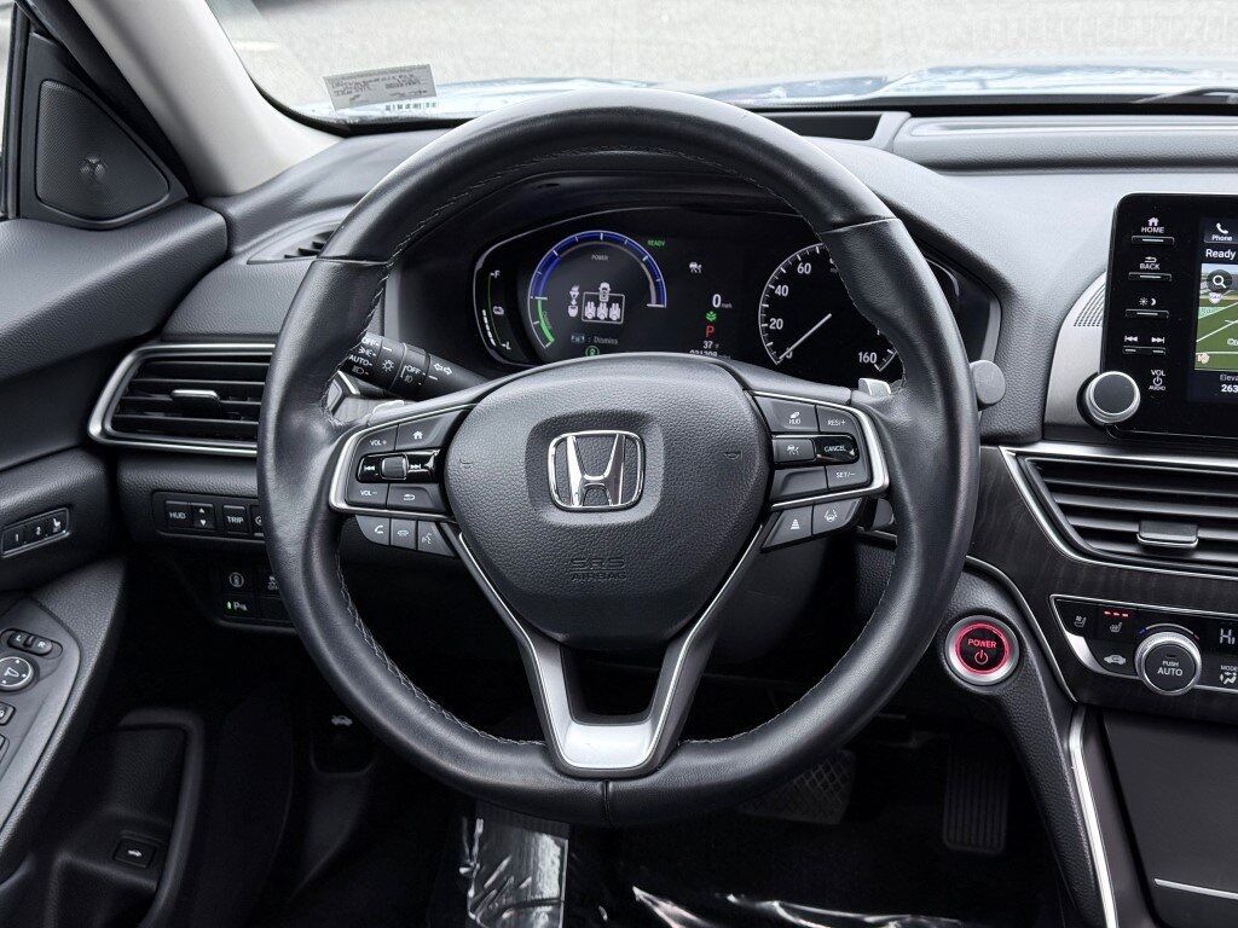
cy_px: 464
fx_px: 1717
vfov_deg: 30.3
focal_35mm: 48
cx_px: 619
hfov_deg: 39.7
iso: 80
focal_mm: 6.76
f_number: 1.78
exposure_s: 1/314
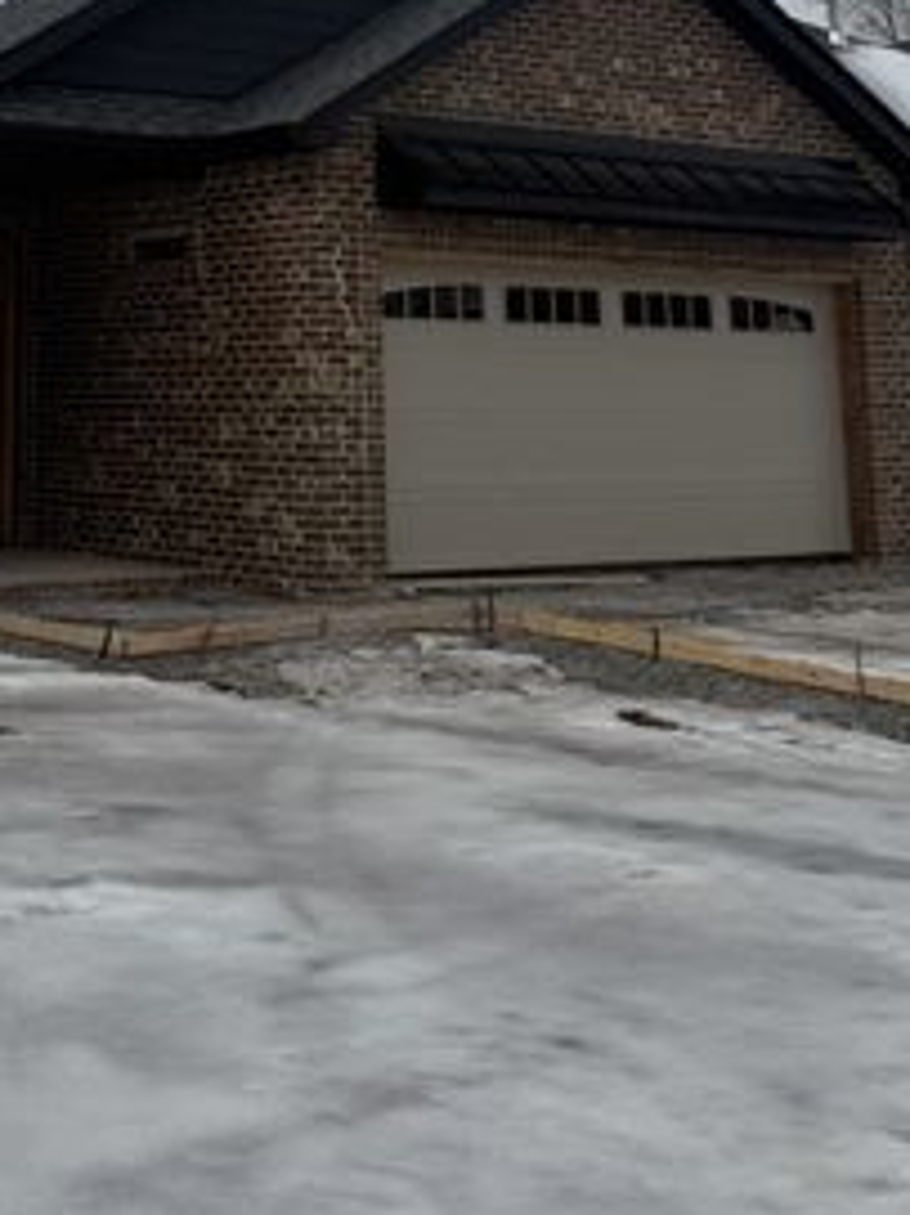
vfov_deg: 30.4
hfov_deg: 24.2
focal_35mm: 59
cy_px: 2
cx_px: 108
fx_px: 2070
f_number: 1.78
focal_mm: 6.76
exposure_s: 1/10309
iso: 80
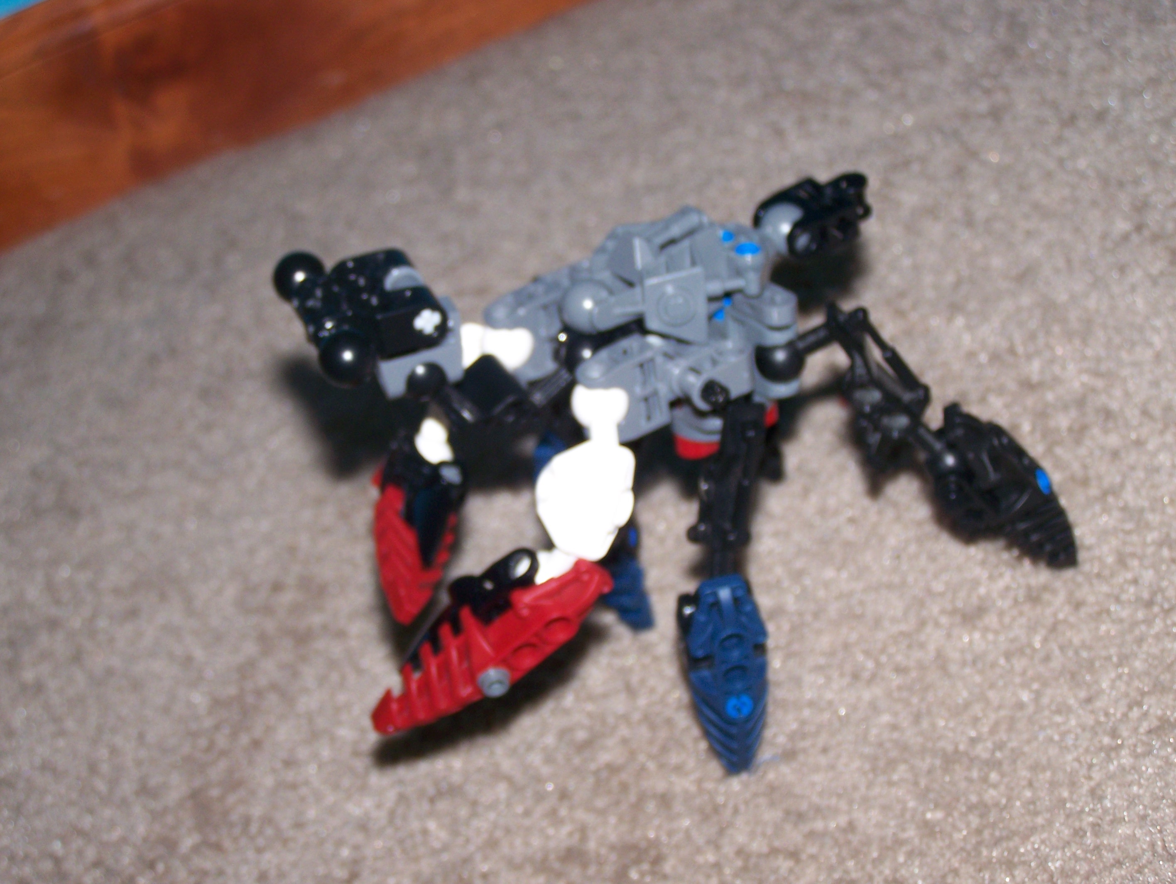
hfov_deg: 28.1
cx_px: 588
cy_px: 442
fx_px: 2346
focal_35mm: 69
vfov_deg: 21.3
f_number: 3.2
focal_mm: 11.5
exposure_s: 1/80
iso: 80
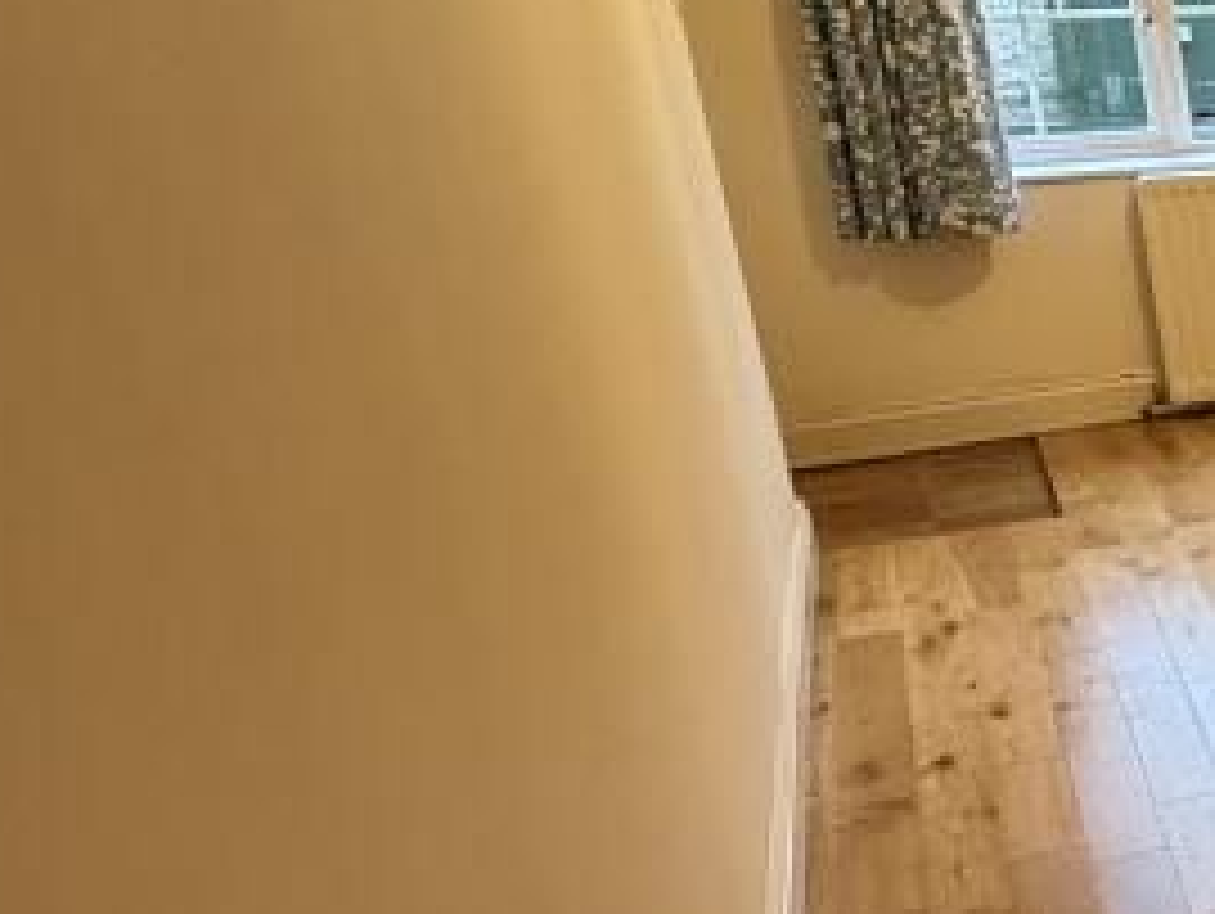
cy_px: 545
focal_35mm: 53
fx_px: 1862
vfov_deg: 27.5
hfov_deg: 23.9
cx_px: 2020
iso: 160
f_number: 2.2
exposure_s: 1/50
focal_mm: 2.22
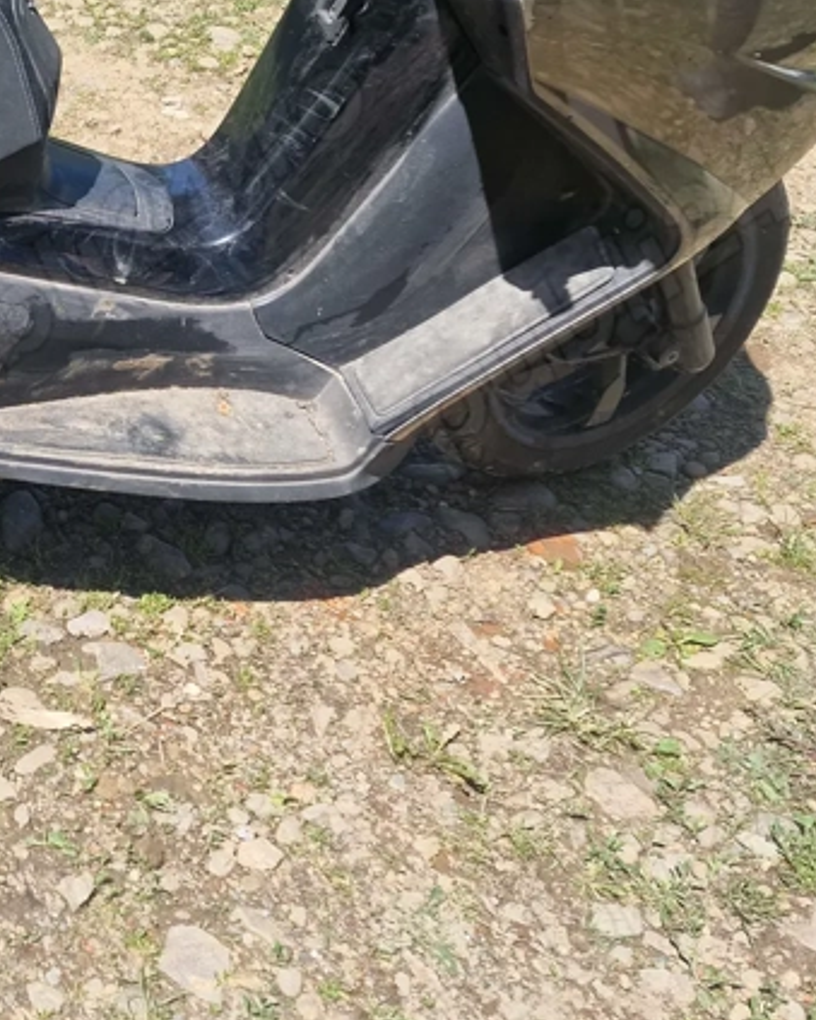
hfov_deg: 25.5
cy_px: 301
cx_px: -178
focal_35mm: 53
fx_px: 1601
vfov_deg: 34.9
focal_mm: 6.4
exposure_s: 1/764
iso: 50
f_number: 1.8
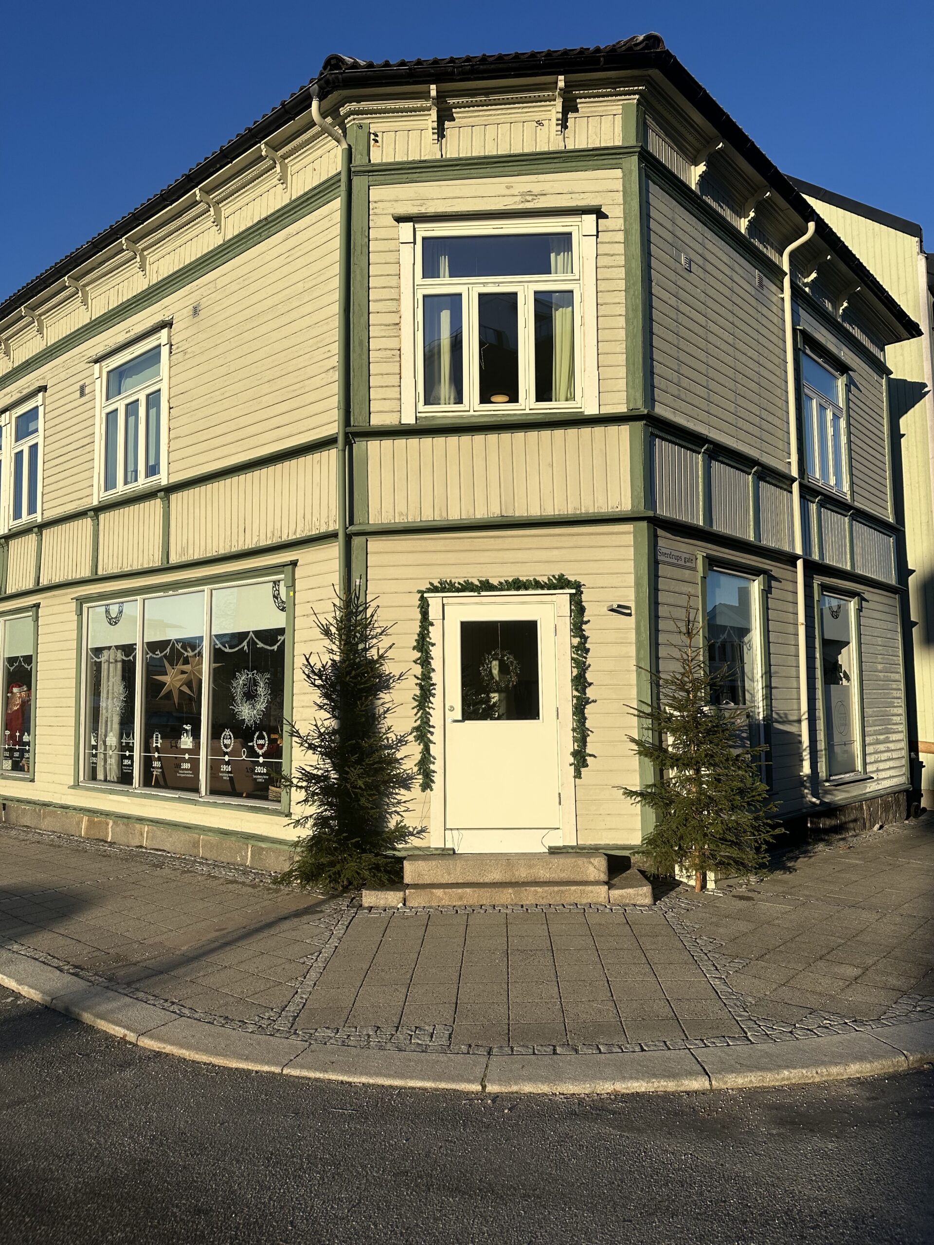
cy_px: 622
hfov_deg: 56.8
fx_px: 863
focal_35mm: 24
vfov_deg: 71.6
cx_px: 467
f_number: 1.78
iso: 80
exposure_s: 1/5263
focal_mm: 6.86
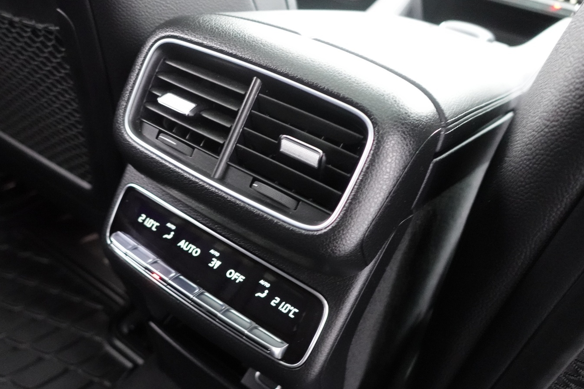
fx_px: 470
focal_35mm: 29
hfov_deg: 63.4
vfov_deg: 44.9
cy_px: 212
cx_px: 254
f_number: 1.8
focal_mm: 9.4
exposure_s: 1/13
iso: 3200
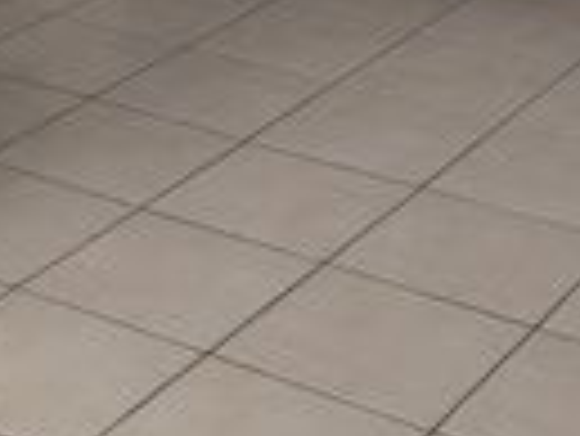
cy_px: -472
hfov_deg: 17.0
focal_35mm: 112
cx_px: -45
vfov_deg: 11.7
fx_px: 1878
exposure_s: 1/23.8
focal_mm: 6.9
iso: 315
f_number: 1.68
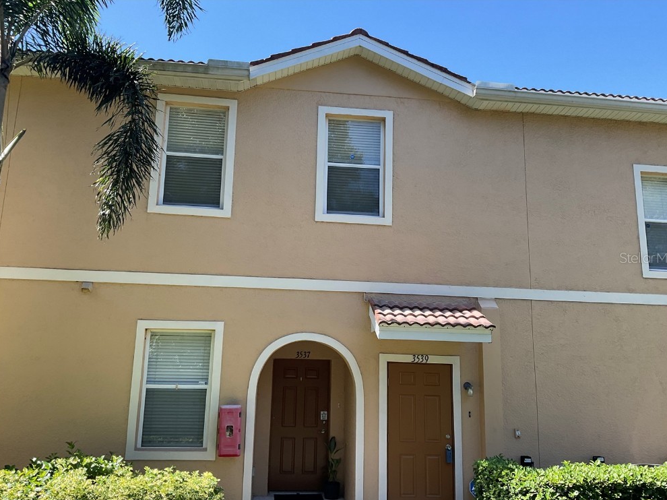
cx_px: 338
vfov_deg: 46.8
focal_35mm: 30
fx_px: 578
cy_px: 257
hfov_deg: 60.0
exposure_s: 1/287
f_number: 1.8
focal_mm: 3
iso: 16
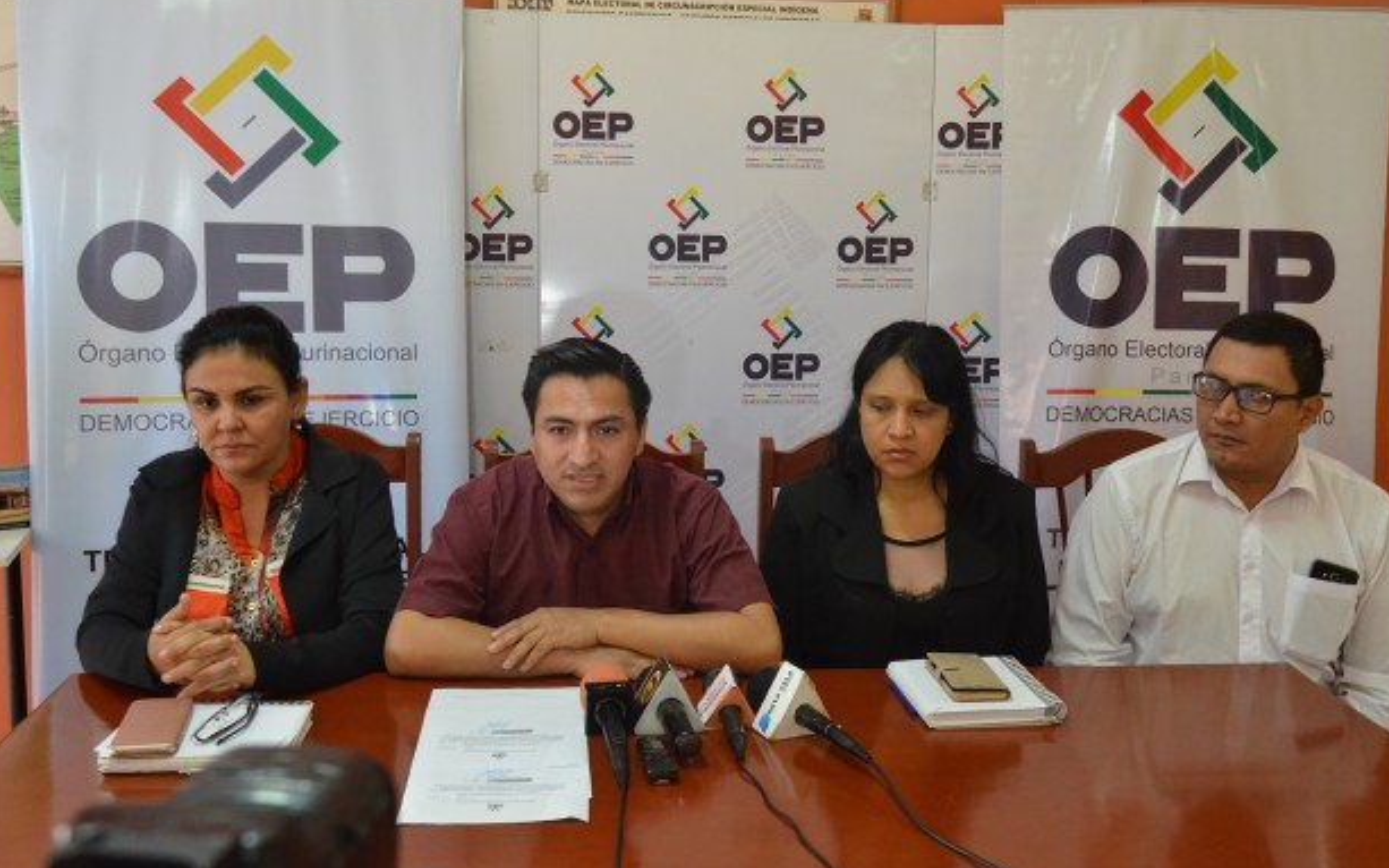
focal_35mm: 37
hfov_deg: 52.8
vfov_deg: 34.4
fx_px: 1400
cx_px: 697
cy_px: 415
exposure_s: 1/125
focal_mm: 24
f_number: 5.6
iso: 3200
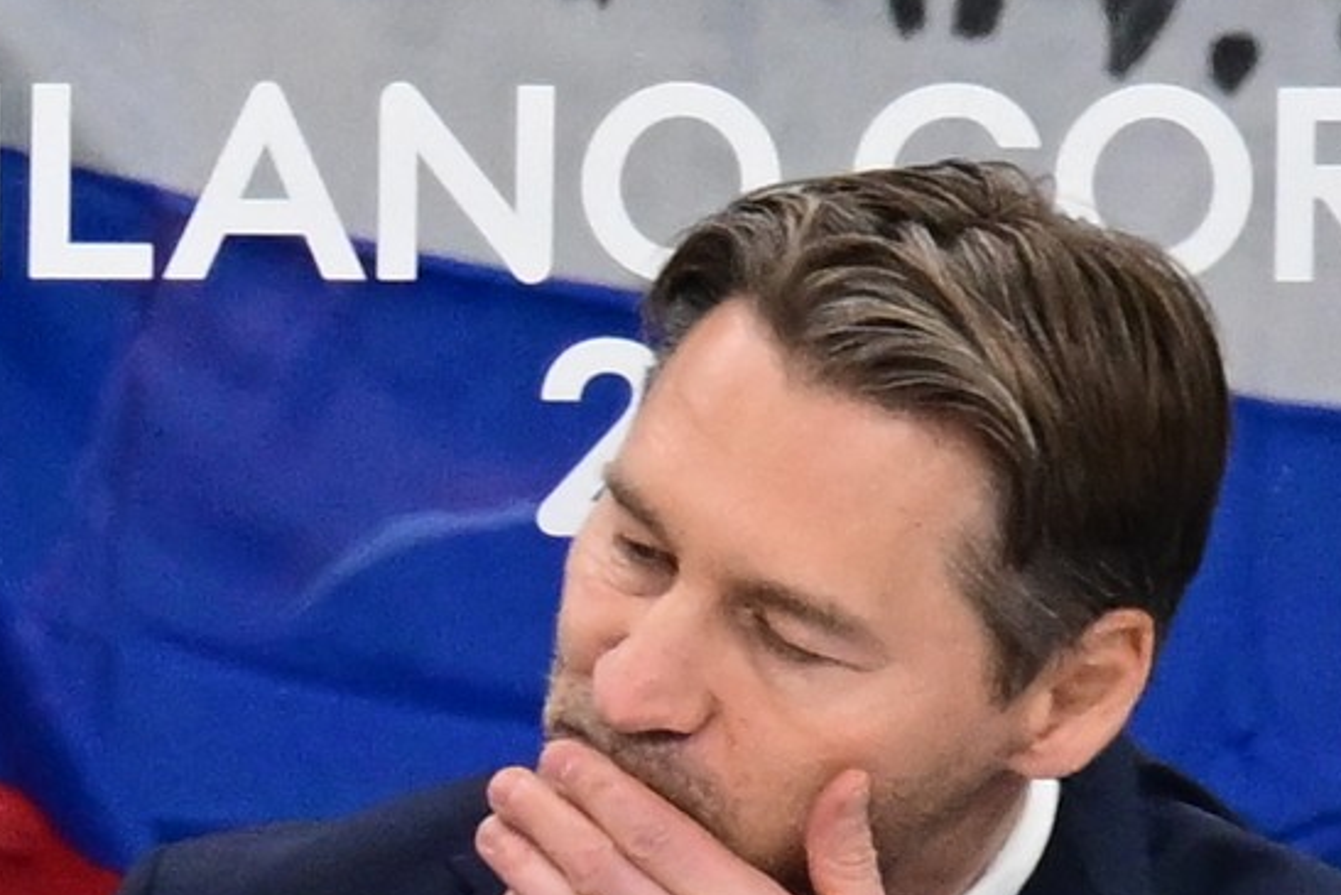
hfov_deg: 2.8
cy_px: 798
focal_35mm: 725
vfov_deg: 1.9
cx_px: 767
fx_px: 27012
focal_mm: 400
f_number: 5.6
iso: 2000
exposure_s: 1/500
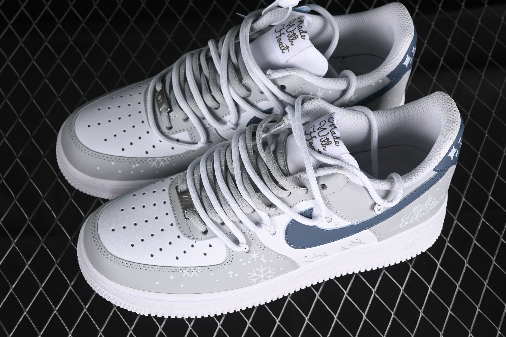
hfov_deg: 27.0
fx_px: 1054
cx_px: 253
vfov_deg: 18.2
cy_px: 168
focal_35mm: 75
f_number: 7.1
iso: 160
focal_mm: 50
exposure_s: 1/80
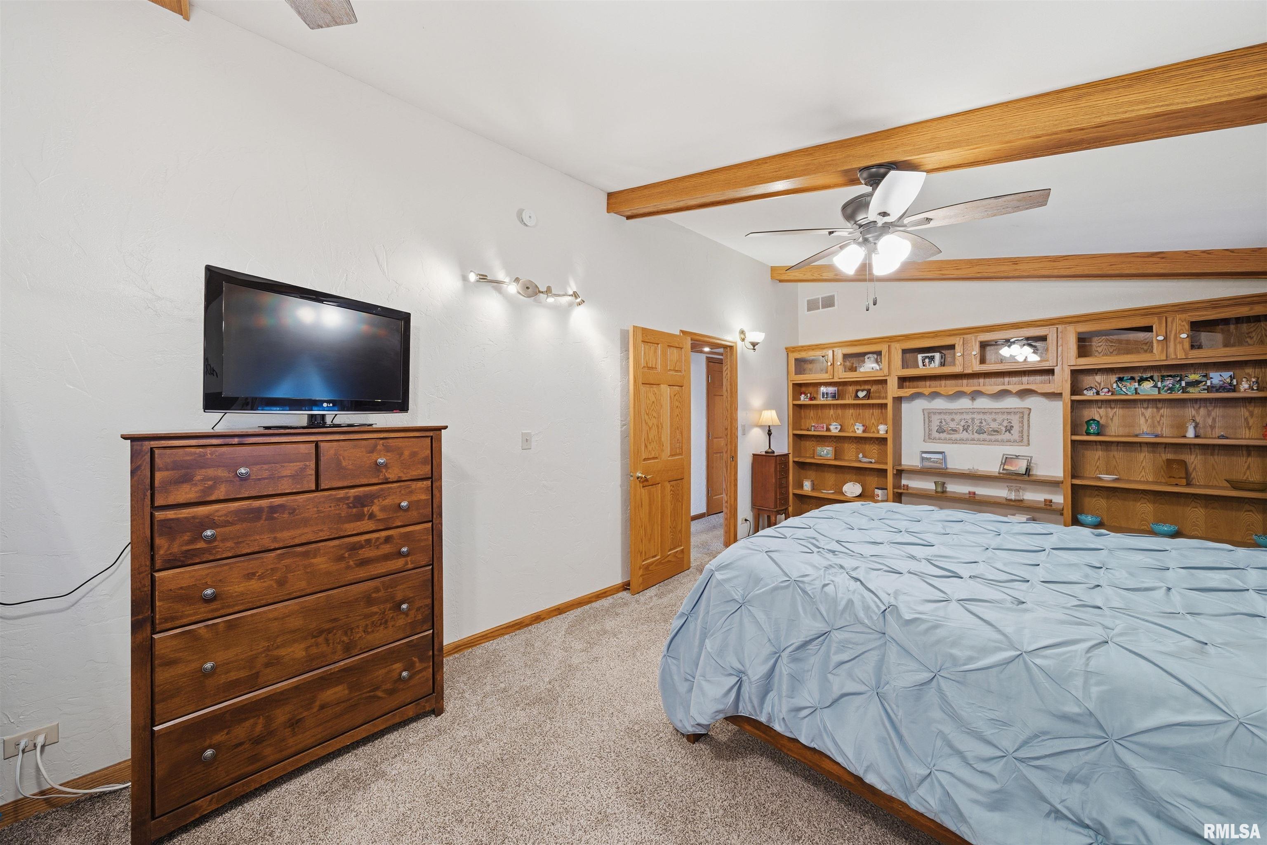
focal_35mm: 12
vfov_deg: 90.0
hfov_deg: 112.6
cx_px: 634
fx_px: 422
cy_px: 422
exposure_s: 1/20
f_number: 7.1
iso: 100
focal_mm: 12
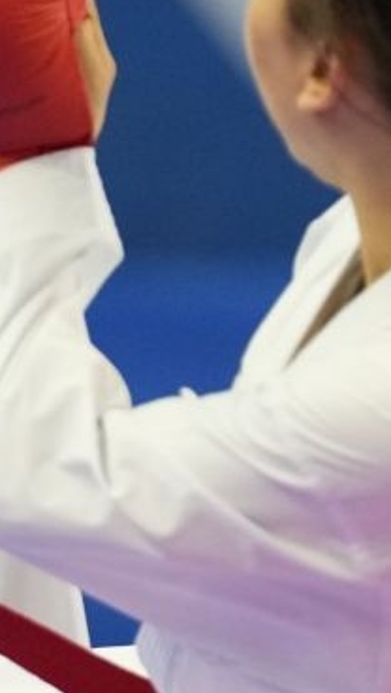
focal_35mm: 873
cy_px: 366
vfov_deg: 2.5
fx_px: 16065
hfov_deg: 1.4
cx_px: 348
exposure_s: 1/1000
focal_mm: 171
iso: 3200
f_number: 2.8
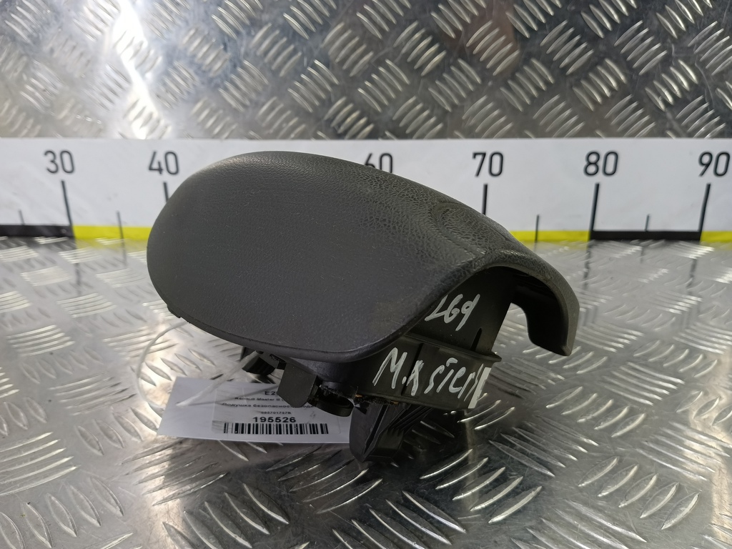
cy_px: 274
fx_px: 486
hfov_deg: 73.9
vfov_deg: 58.9
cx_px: 366
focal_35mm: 23
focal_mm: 4.11
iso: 143
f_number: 1.6
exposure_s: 1/50
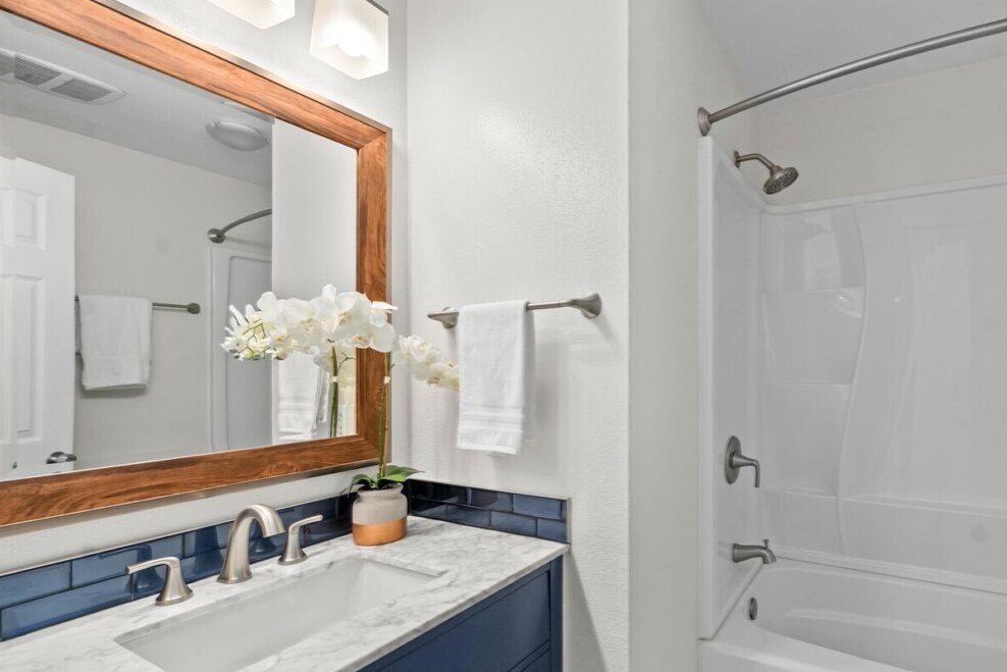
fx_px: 476
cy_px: 368
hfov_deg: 90.7
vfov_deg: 70.3
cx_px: 649
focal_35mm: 17
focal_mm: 12
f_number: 7.1
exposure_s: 1/30
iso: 800
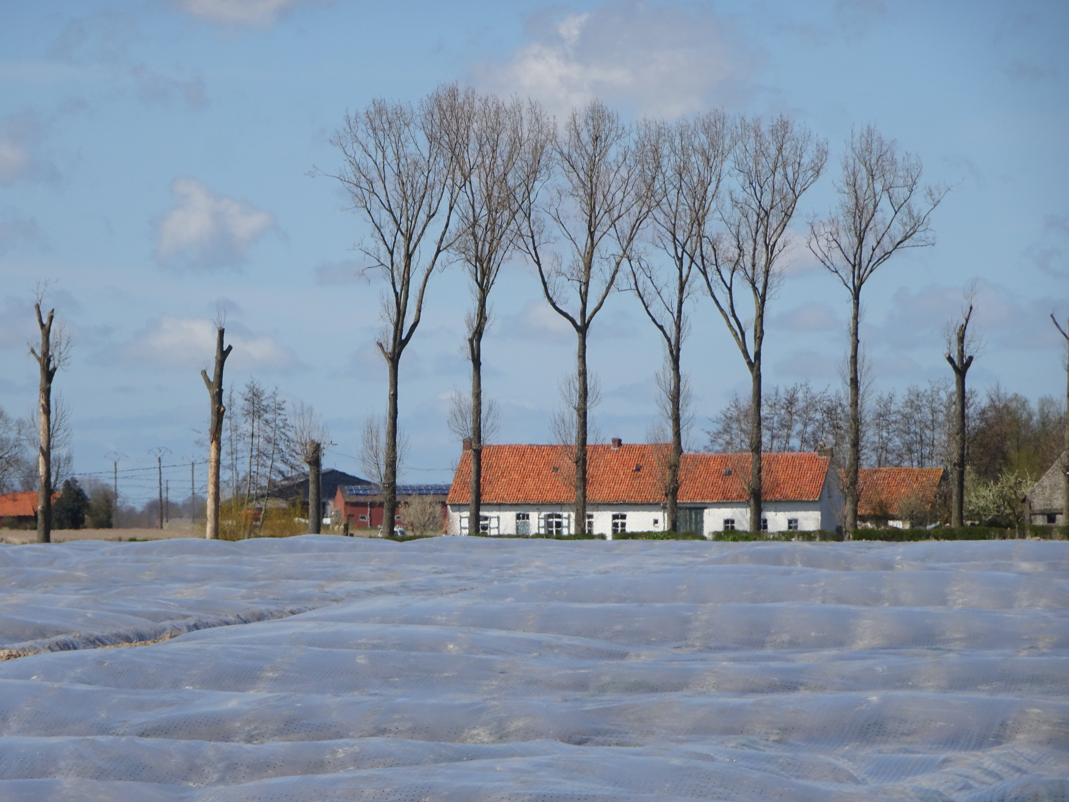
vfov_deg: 6.4
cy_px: 401
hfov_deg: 8.5
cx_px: 534
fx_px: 7165
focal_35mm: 232
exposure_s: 1/500
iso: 80
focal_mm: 39.66
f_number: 6.3
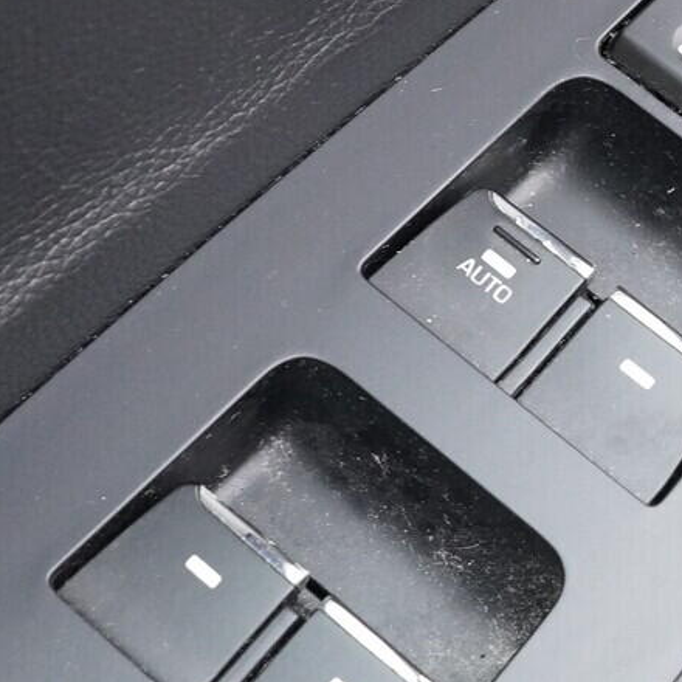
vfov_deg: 17.3
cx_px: 715
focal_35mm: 100
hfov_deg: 16.9
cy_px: 176
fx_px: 2229
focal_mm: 24
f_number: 6.3
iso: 3200
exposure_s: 1/100
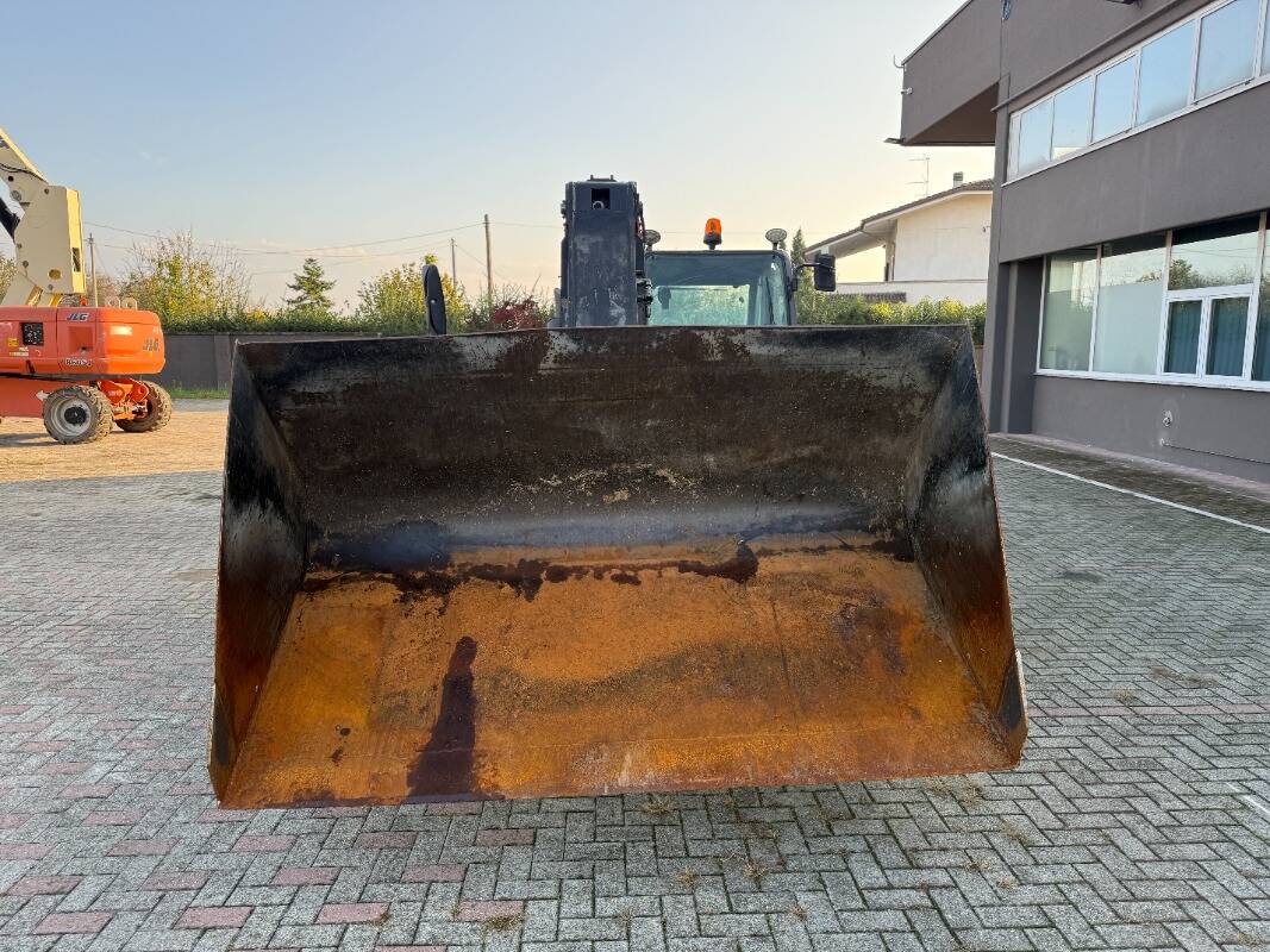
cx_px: 635
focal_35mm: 24
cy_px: 476
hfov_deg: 71.6
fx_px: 880
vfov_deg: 56.8
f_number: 1.78
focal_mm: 6.76
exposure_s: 1/649
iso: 80
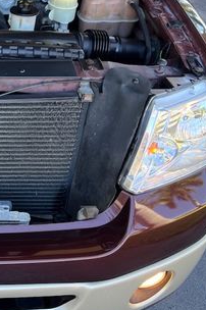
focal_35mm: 57
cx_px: -74
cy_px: 126
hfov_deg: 21.1
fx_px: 490
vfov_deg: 35.0
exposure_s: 1/136
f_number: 1.5
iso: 64
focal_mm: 5.7
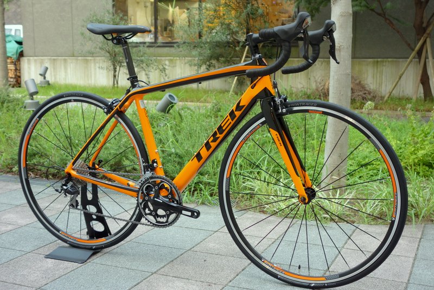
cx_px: 217
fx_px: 591
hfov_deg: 40.3
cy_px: 145
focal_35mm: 49
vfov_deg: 27.5
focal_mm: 18.02
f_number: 3.2
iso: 320
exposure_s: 1/40
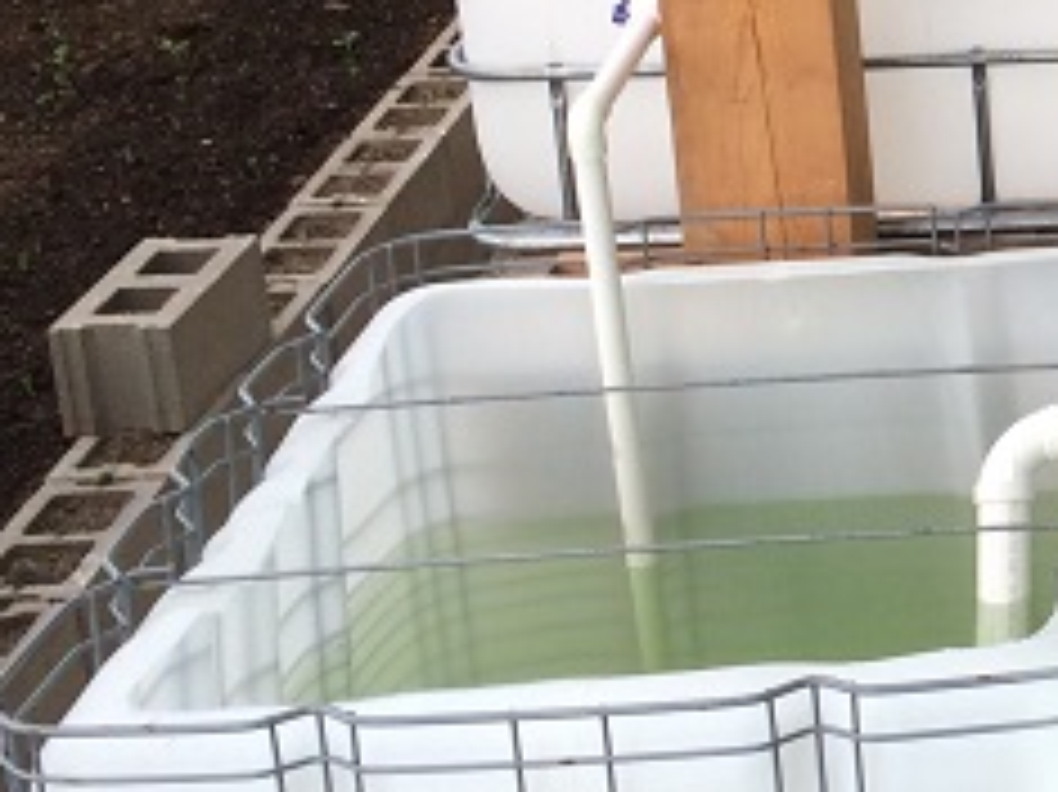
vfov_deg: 14.2
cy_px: -54
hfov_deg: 17.2
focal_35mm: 102
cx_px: 1621
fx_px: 3116
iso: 32
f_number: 2.2
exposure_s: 1/311
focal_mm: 4.12
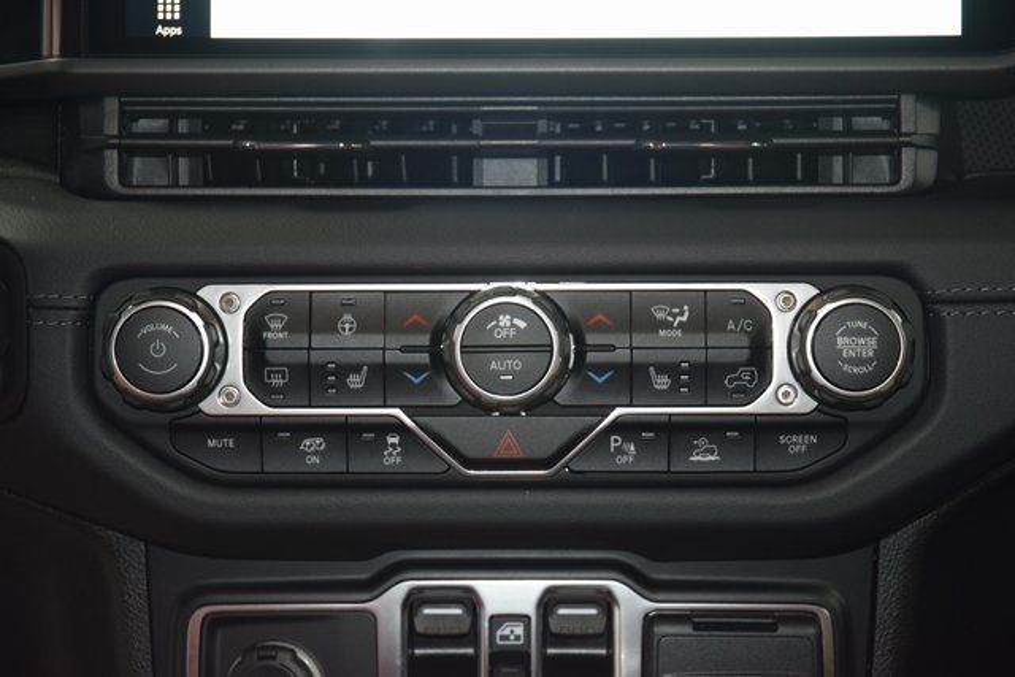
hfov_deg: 21.9
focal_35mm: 93
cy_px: 338
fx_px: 2623
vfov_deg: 14.7
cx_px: 508
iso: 1400
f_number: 4.5
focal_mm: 62
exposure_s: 1/30
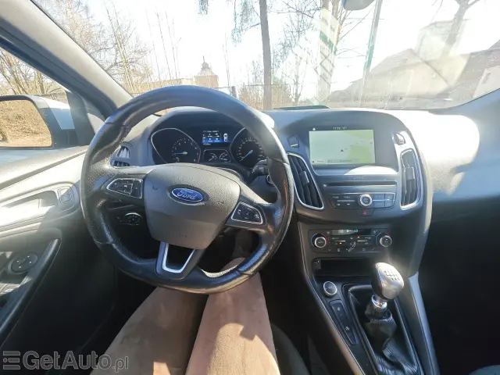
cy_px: 188
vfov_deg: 94.5
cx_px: 250
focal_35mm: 12
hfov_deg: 110.5
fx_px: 173
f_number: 1.8
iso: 50
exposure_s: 1/214
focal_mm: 2.03
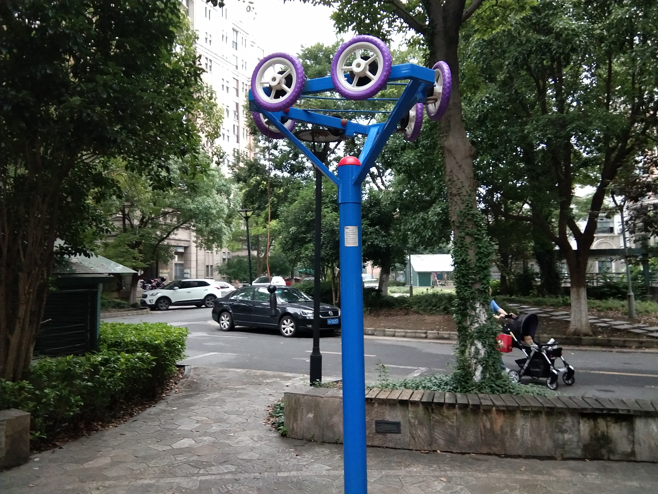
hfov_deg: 58.4
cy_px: 247
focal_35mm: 31
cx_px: 329
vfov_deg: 45.4
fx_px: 589
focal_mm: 3.69
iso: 640
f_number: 2.2
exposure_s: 1/20
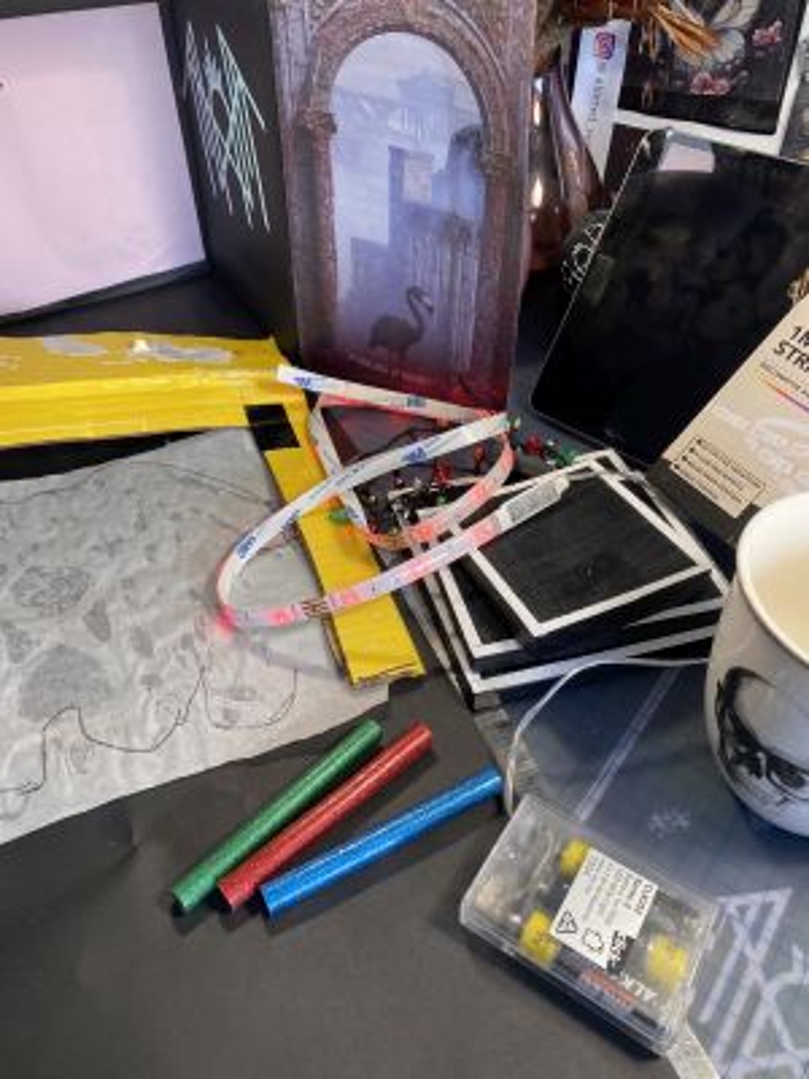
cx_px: 404
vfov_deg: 67.3
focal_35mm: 26
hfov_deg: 53.1
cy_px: 540
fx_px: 810
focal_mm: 4.25
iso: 100
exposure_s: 1/100
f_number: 1.8
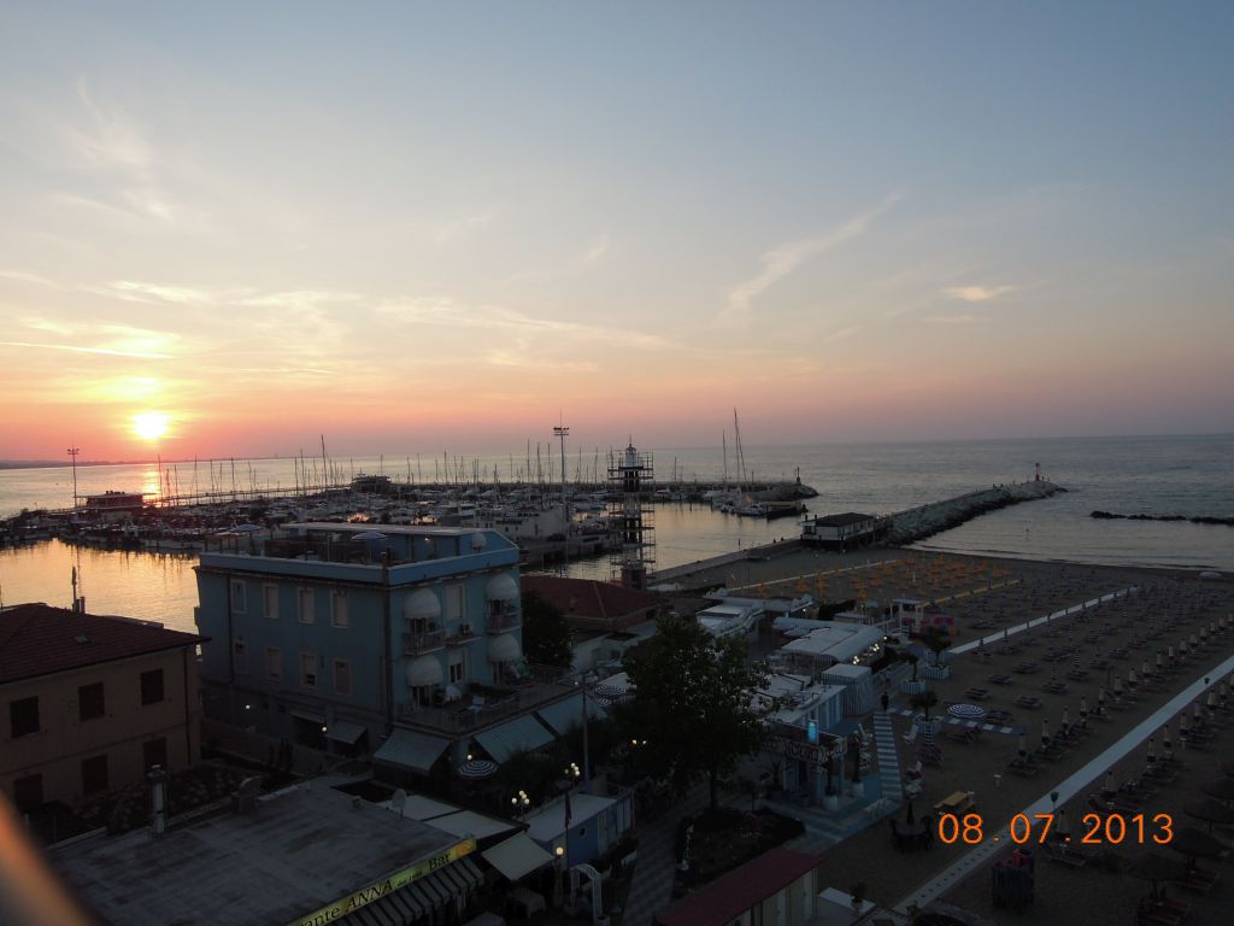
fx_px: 856
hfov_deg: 71.6
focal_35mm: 24
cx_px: 617
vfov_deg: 56.8
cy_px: 463
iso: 160
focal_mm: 4.3
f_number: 2.8
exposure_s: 1/800
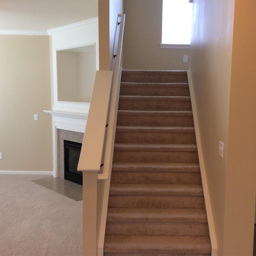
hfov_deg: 43.7
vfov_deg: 43.9
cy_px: 128
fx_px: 318
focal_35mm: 38
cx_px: 146
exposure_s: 1/24
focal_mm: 3.3
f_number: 2.4
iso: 50
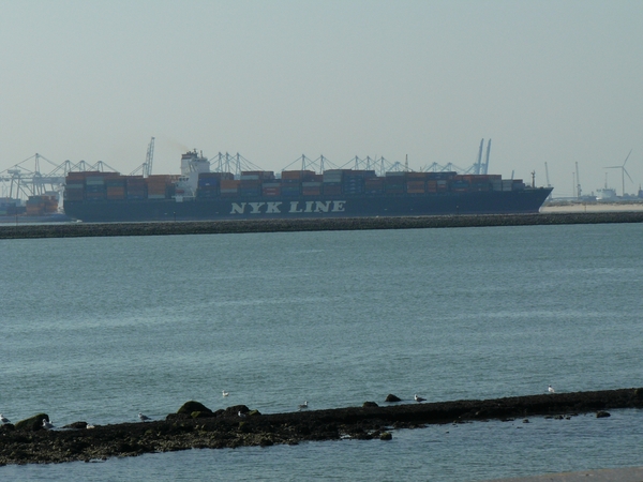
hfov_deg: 11.1
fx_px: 3306
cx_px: 322
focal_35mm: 178
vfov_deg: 8.3
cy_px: 241
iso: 100
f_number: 8
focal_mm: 29.7
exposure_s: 1/400
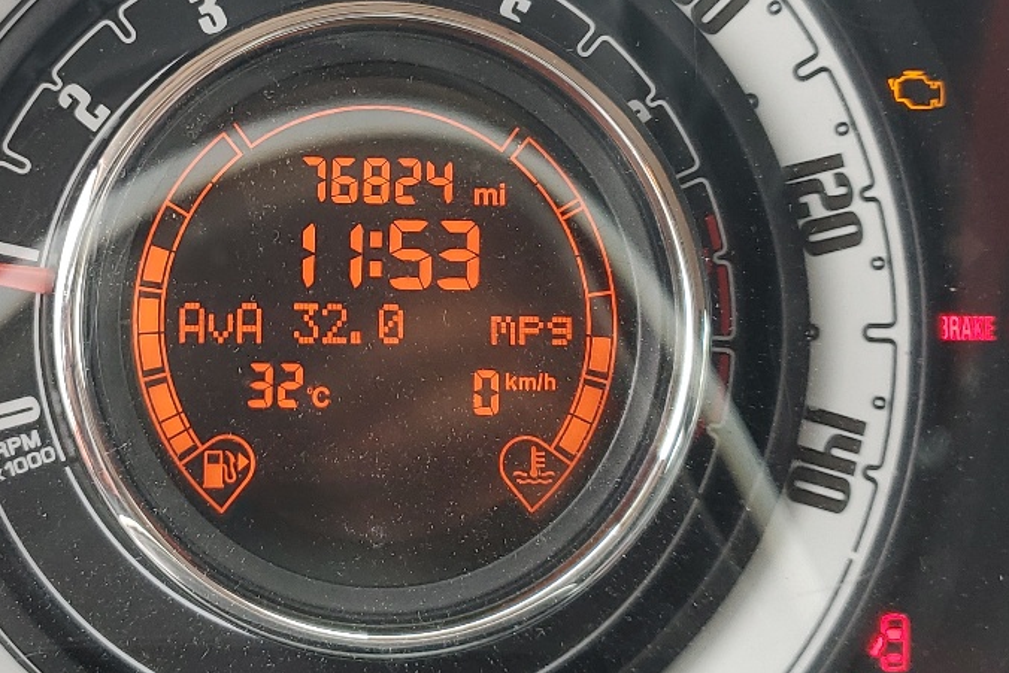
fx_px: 1794
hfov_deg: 30.8
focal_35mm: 64
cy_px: 233
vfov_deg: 21.2
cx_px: 227
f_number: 1.5
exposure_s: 1/120
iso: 53
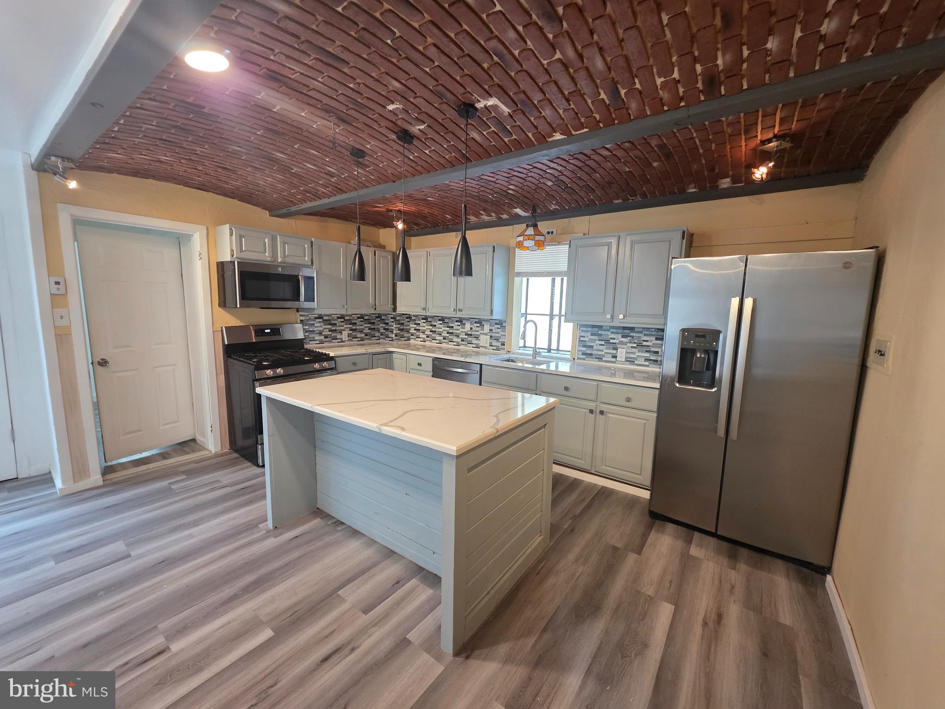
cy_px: 354
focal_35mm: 13
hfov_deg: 106.2
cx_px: 472
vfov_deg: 89.9
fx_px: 355
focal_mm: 2.2
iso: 200
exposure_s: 1/60
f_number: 1.9
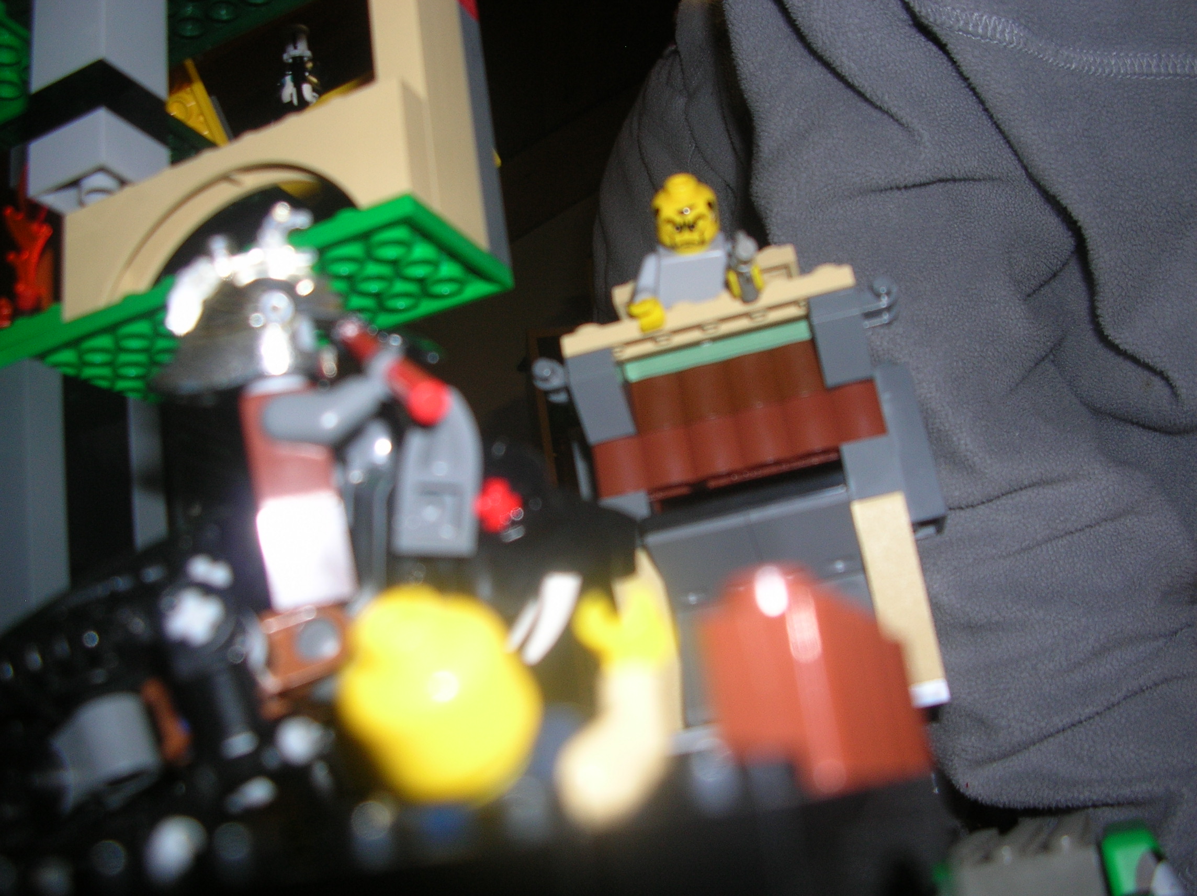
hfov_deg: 52.7
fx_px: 1209
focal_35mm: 35
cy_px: 448
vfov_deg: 40.6
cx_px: 598
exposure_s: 1/60.1
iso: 50
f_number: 2.8
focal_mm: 5.8
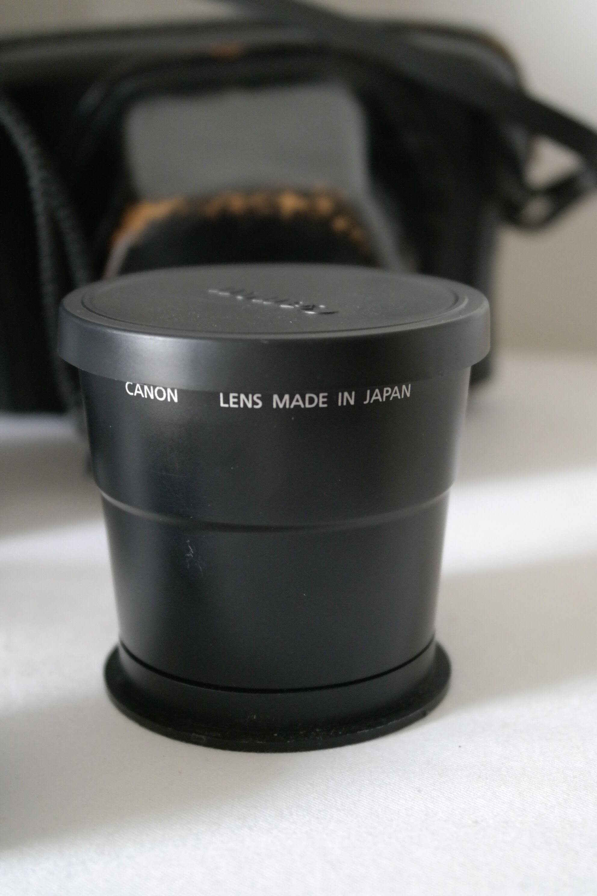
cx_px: 298
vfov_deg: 34.5
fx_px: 1443
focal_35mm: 58
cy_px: 448
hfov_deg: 23.4
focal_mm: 38
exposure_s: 1/60
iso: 3200
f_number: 5
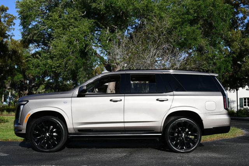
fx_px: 305
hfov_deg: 44.5
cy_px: 83
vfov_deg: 30.6
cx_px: 124
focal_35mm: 44
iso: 100
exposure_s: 1/320
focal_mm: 22
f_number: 9
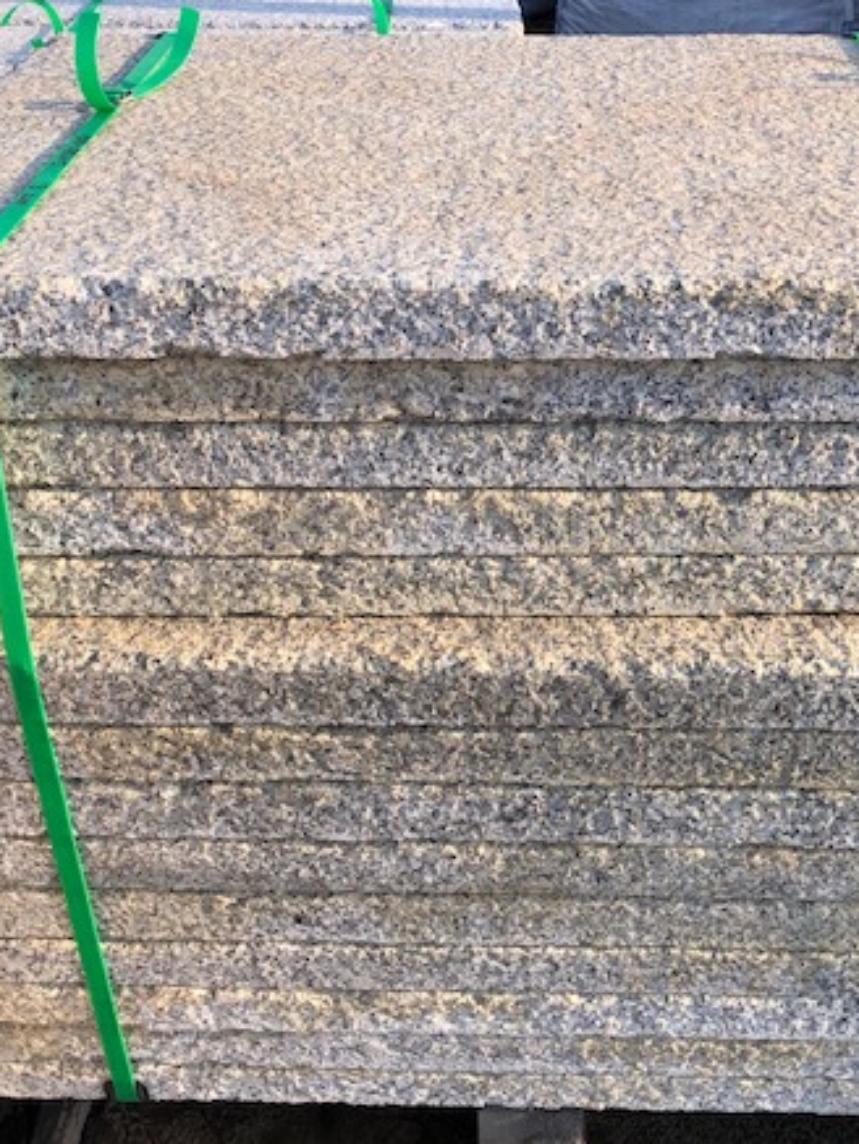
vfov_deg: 45.7
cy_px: 602
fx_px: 1356
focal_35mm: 41
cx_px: 526
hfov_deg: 35.0
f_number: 1.8
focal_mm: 4
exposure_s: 1/623
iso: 20
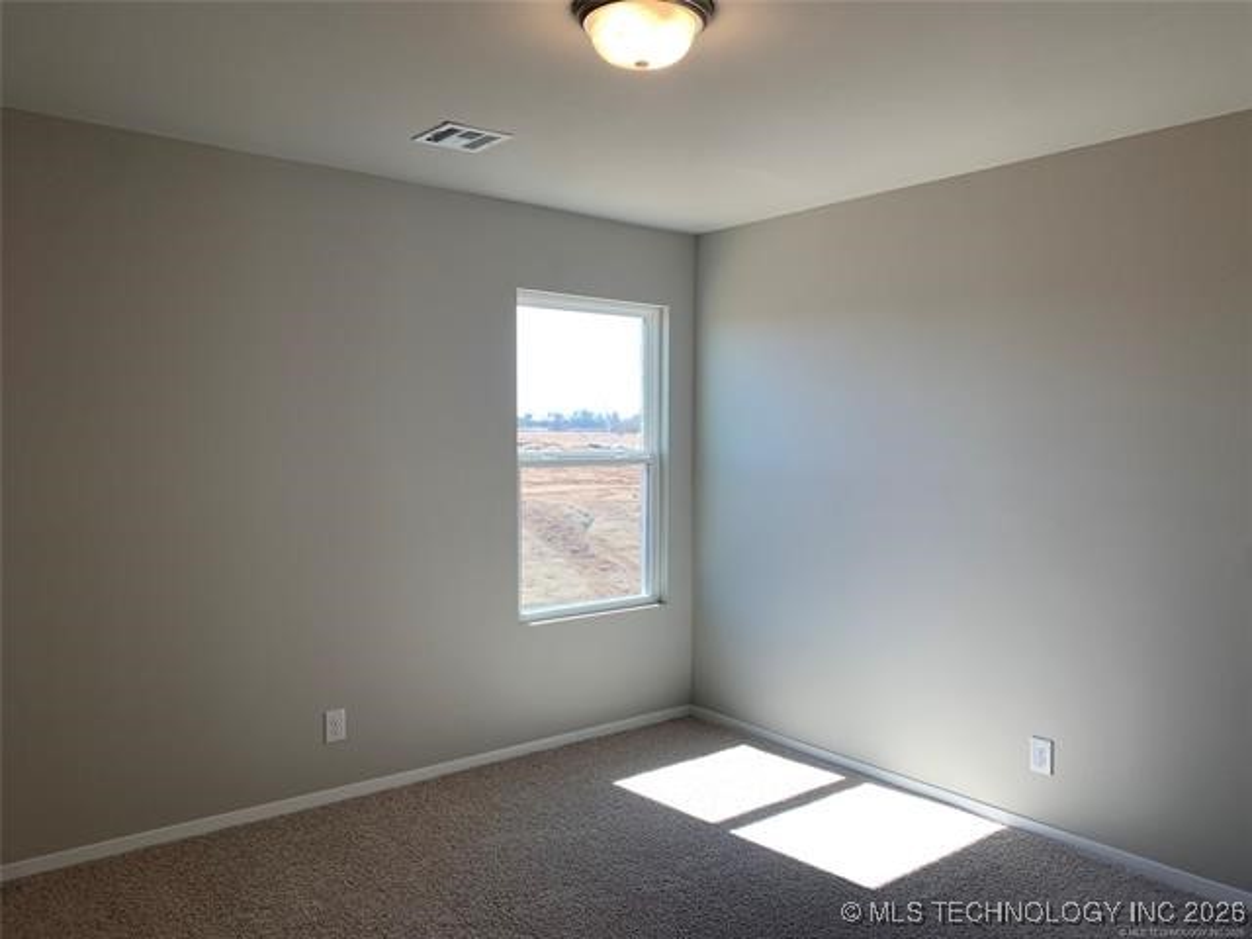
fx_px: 940
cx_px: 626
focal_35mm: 26
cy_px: 470
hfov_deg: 67.3
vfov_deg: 53.1
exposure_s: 1/147
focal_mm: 4.25
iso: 25
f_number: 1.8
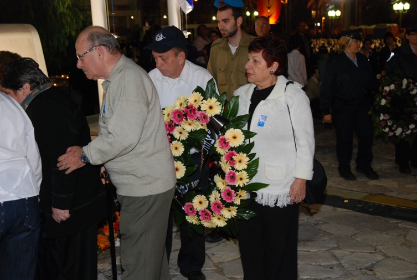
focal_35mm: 51
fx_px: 592
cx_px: 208
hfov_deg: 38.8
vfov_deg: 26.6
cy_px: 140
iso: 800
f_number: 4.5
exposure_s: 1/60
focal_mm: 34
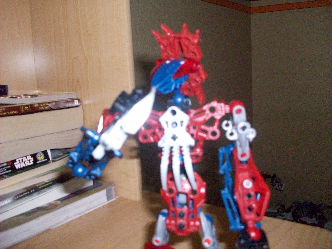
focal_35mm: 34
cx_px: 166
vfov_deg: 41.8
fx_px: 326
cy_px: 124
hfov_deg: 54.0
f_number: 2.8
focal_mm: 5.7
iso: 800
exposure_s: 1/128
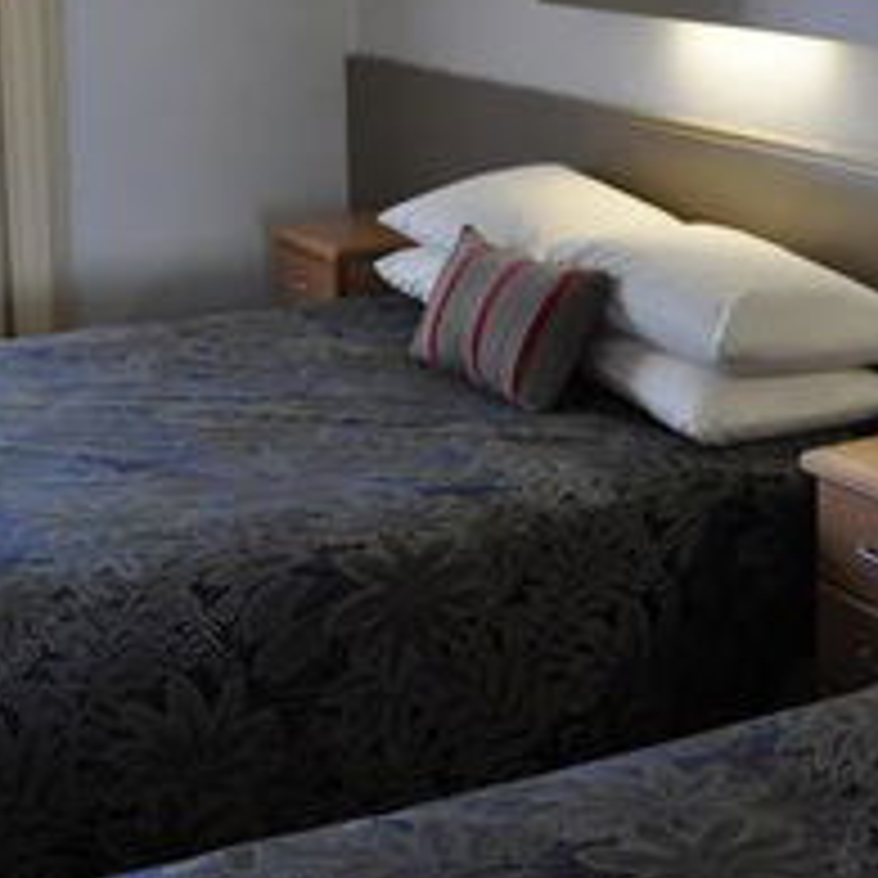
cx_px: 630
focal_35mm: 75
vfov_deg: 22.8
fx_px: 2152
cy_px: 185
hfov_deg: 22.9
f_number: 4
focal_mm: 24
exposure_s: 1/60
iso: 560
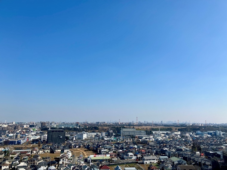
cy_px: 85
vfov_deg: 49.7
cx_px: 114
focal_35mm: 28
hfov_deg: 63.4
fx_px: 184
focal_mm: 3.99
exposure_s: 1/3745
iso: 32
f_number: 1.8
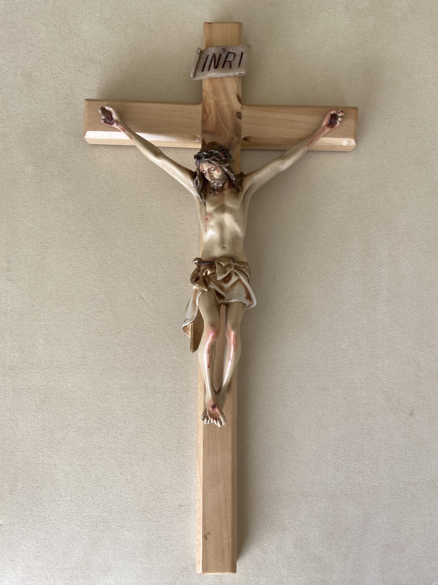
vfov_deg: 67.3
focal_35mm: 26
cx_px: 219
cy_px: 292
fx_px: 439
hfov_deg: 53.1
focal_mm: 4.25
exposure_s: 1/140
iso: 32
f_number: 1.8
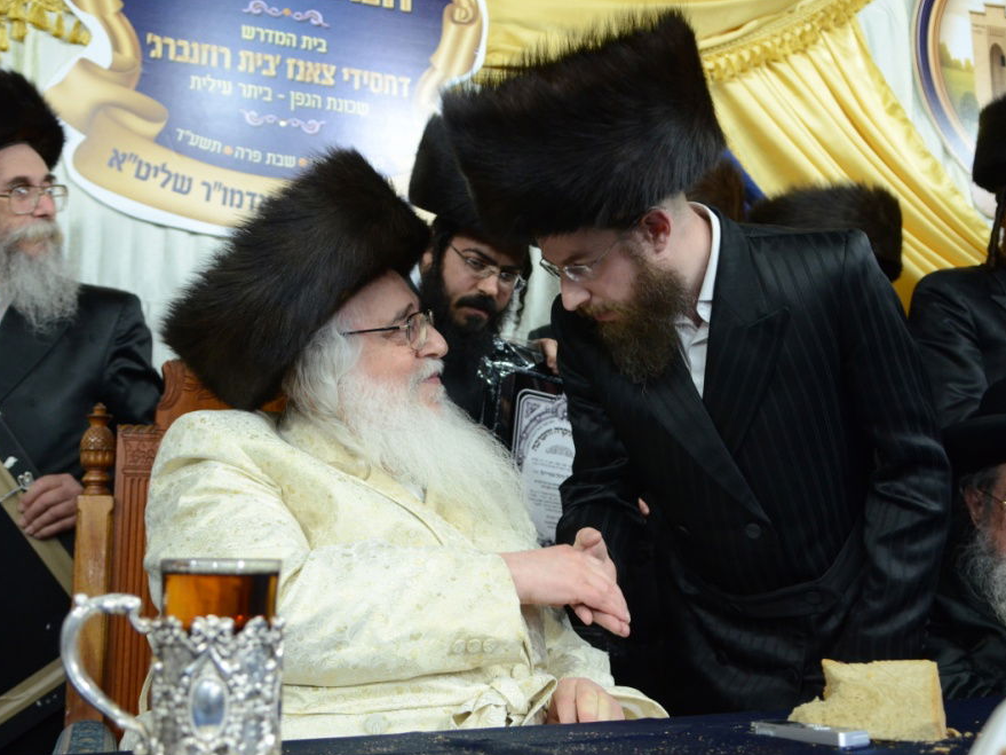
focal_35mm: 39
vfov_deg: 37.2
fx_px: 1120
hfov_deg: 48.4
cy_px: 378
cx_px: 501
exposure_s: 1/100
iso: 1600
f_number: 3.2
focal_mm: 23
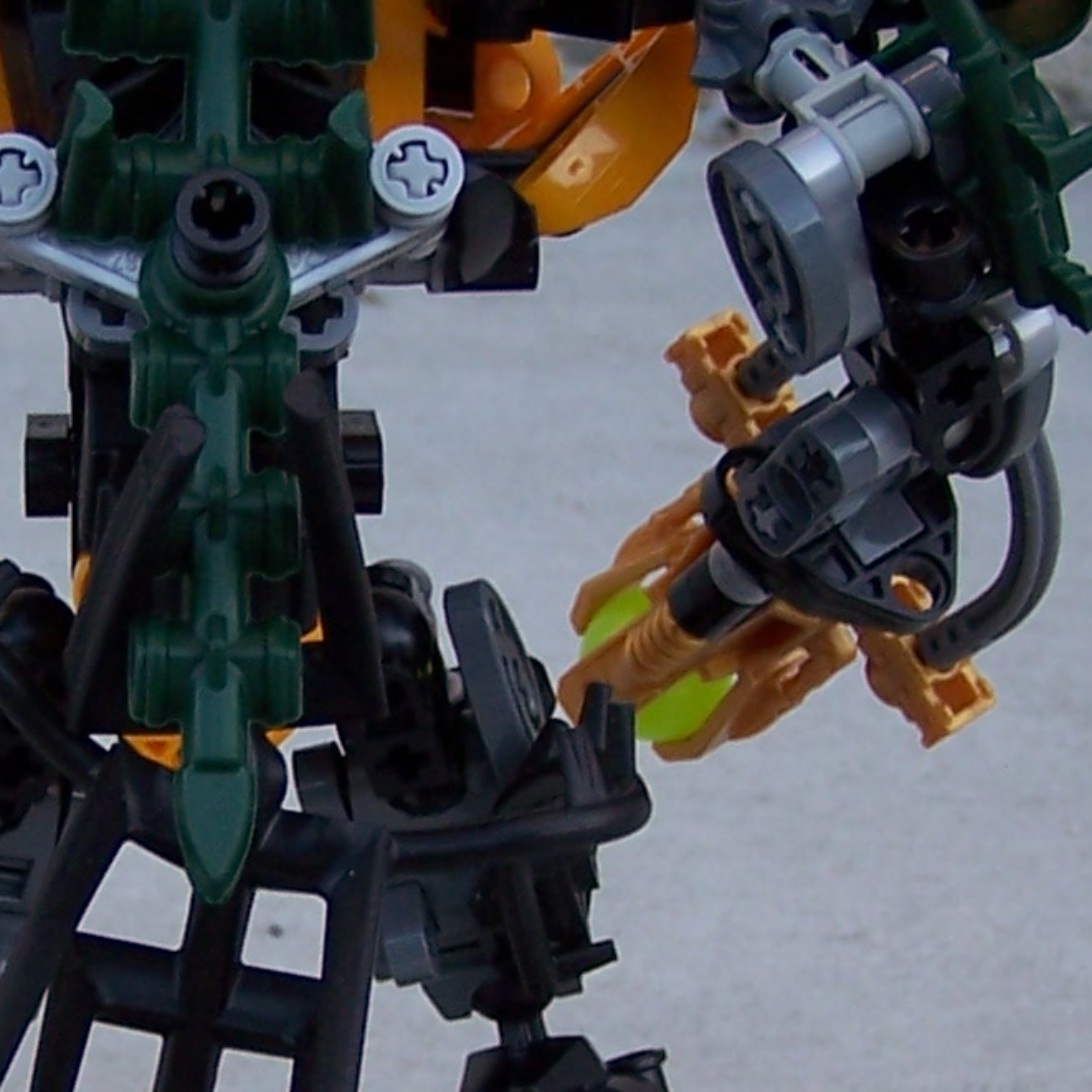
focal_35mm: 117
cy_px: 856
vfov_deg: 14.8
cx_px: 177
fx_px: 4176
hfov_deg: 14.8
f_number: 2.8
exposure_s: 1/180
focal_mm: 6.3
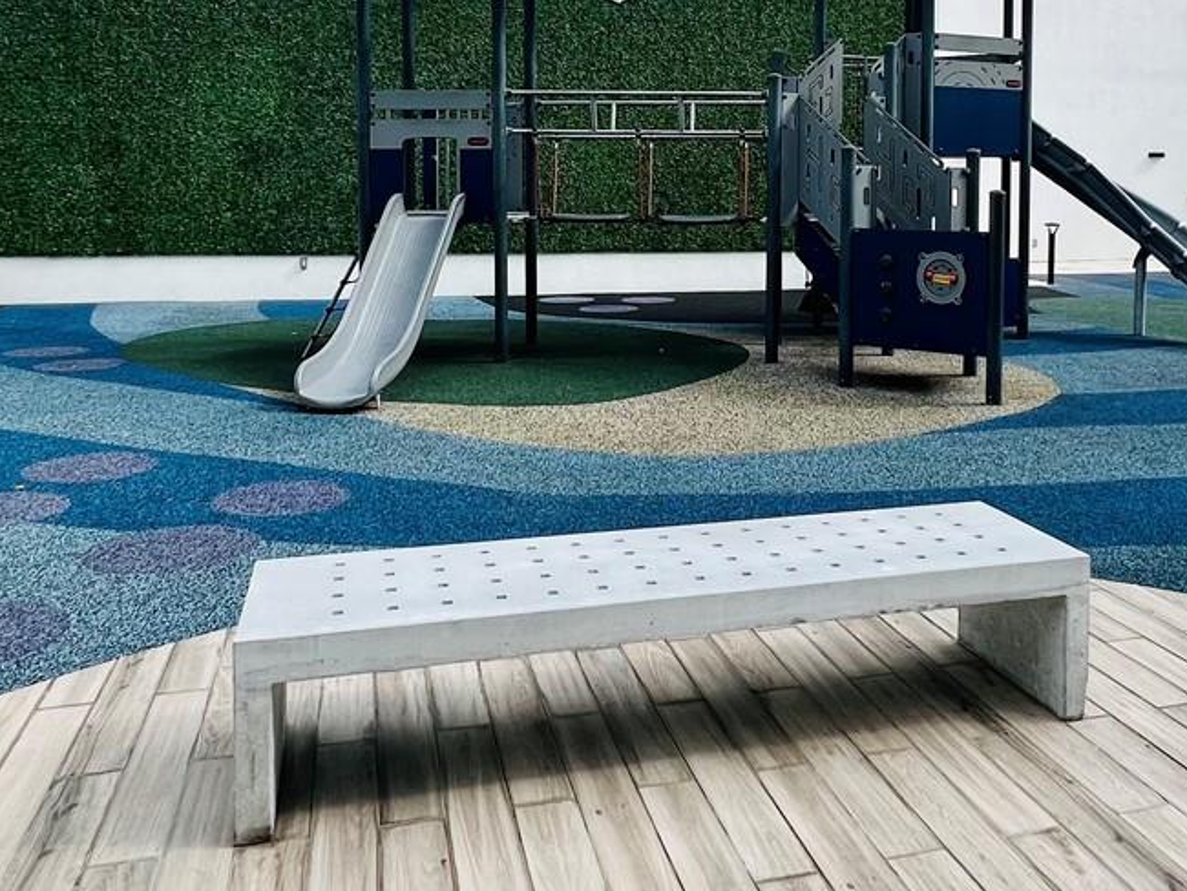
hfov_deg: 56.1
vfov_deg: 42.8
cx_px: 745
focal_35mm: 32
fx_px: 1098
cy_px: 219
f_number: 1.8
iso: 32
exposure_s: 1/1033
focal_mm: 1.57
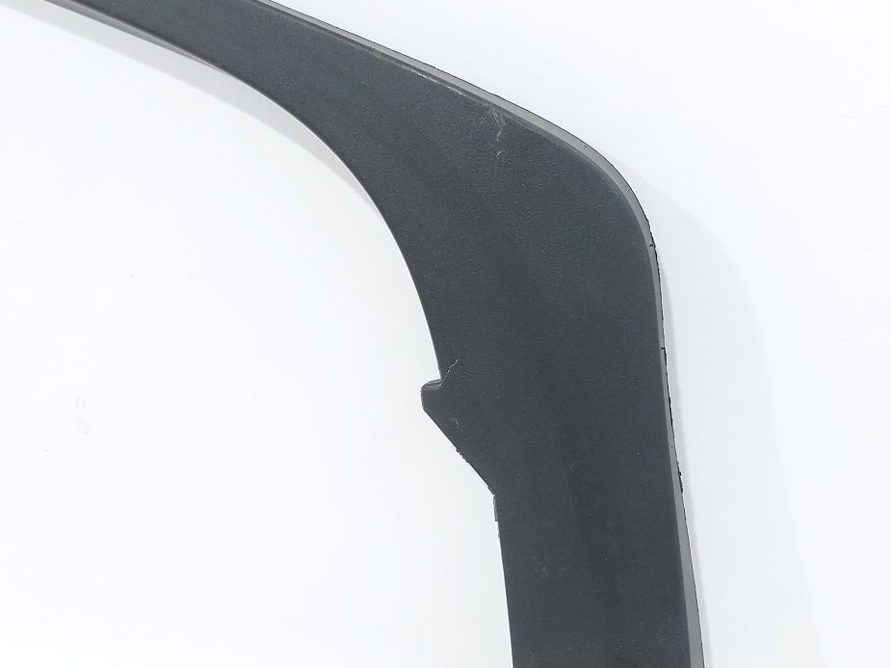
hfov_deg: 51.1
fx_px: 926
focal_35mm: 36
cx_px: 362
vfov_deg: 39.2
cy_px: 444
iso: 100
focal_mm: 5.23
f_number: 1.8
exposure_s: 1/50
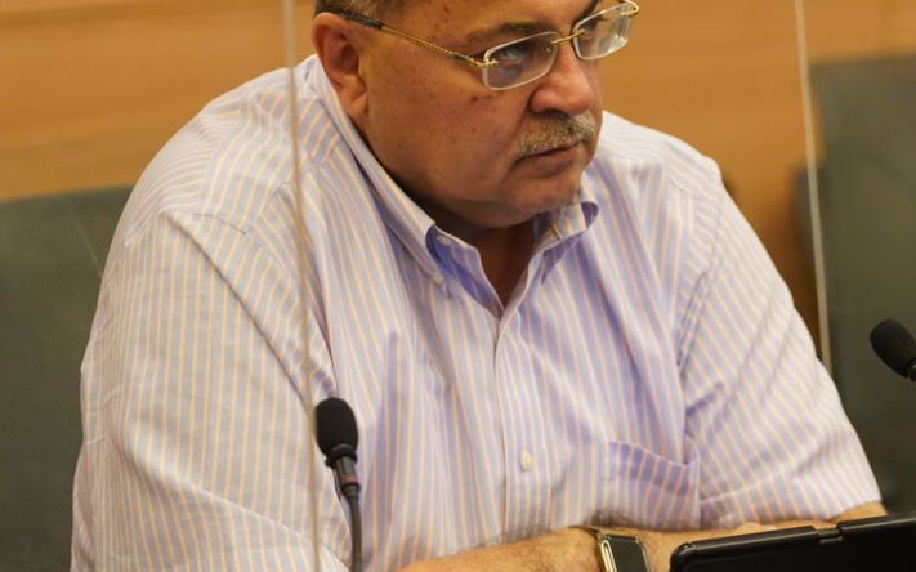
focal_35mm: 261
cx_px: 542
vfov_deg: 5.0
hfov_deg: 8.0
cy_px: 148
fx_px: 6514
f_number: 3.5
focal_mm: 130
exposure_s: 1/200
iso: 4000
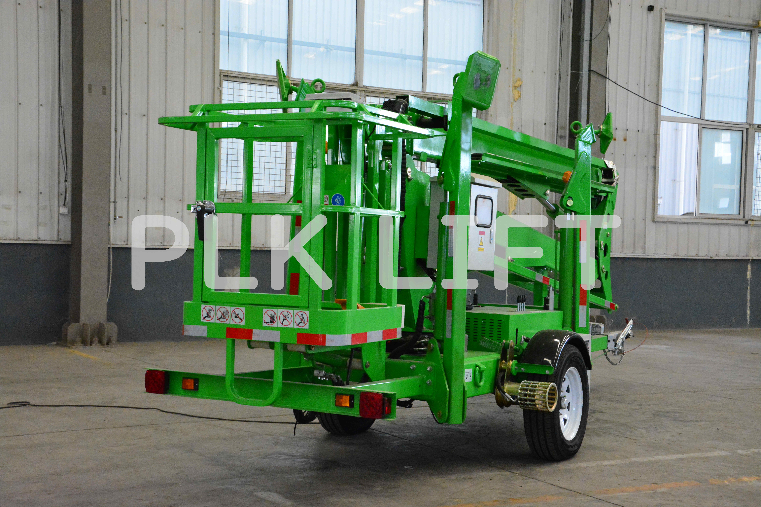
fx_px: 1110
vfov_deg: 25.8
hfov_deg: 37.9
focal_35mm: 52
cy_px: 254
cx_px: 380
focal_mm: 35
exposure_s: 1/160
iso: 6400
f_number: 6.3
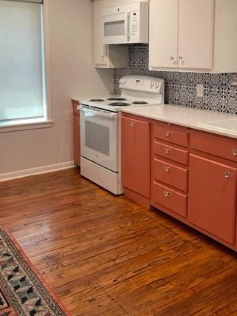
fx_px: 356
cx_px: 122
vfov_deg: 46.8
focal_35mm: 39
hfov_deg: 36.8
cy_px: 97
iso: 80
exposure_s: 1/60
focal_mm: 5.1
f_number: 1.6
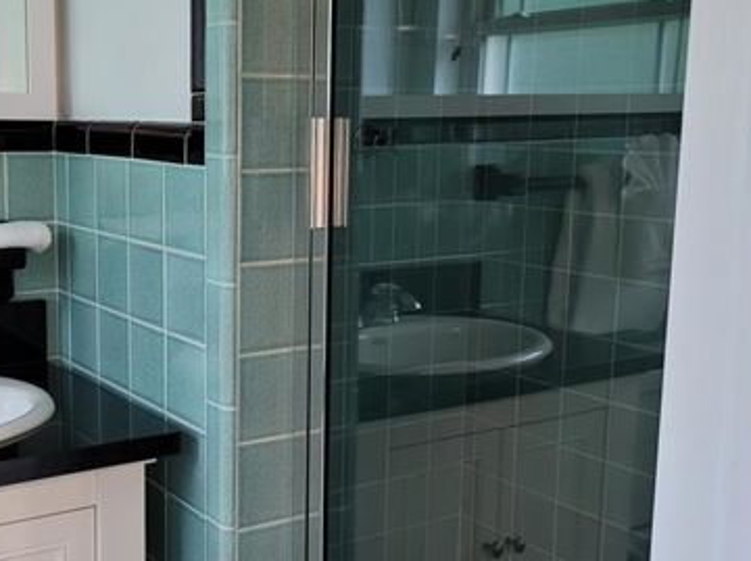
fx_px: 1062
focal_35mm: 49
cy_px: 277
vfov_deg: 29.6
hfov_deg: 38.5
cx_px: 243
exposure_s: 1/40
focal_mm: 7
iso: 200
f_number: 1.8
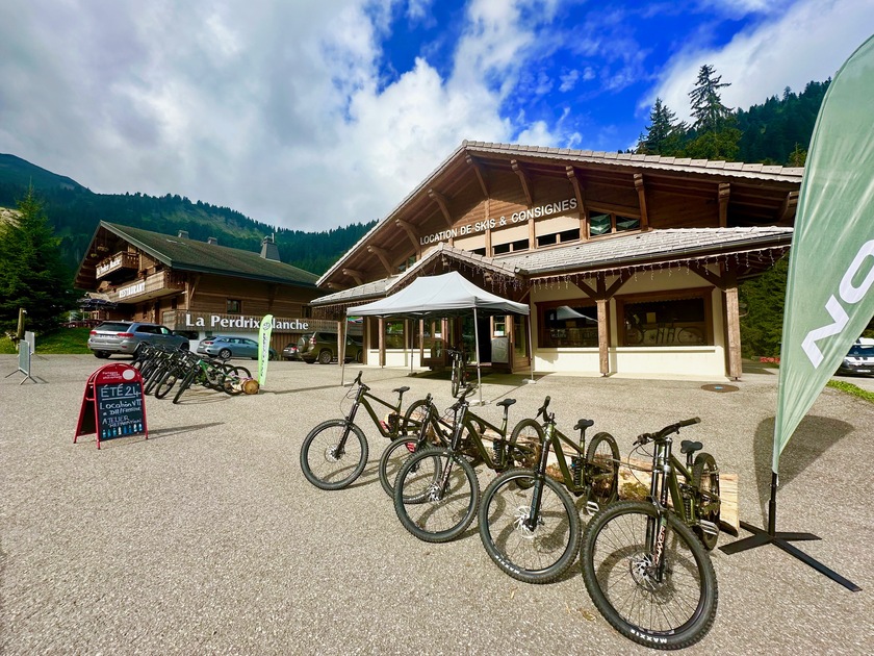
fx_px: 353
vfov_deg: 85.7
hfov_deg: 102.1
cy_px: 328
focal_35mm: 14
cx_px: 437
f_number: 2.2
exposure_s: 1/1182
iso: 40
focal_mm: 2.22
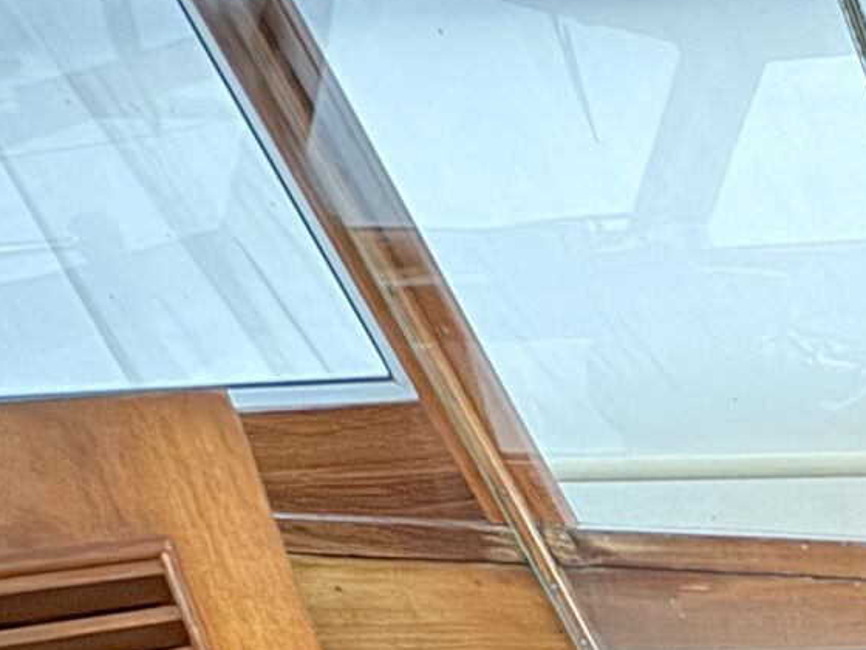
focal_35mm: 50
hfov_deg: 30.3
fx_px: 1251
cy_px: 1051
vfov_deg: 22.3
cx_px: 1121
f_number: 2.2
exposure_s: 1/11
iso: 640
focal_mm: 2.22
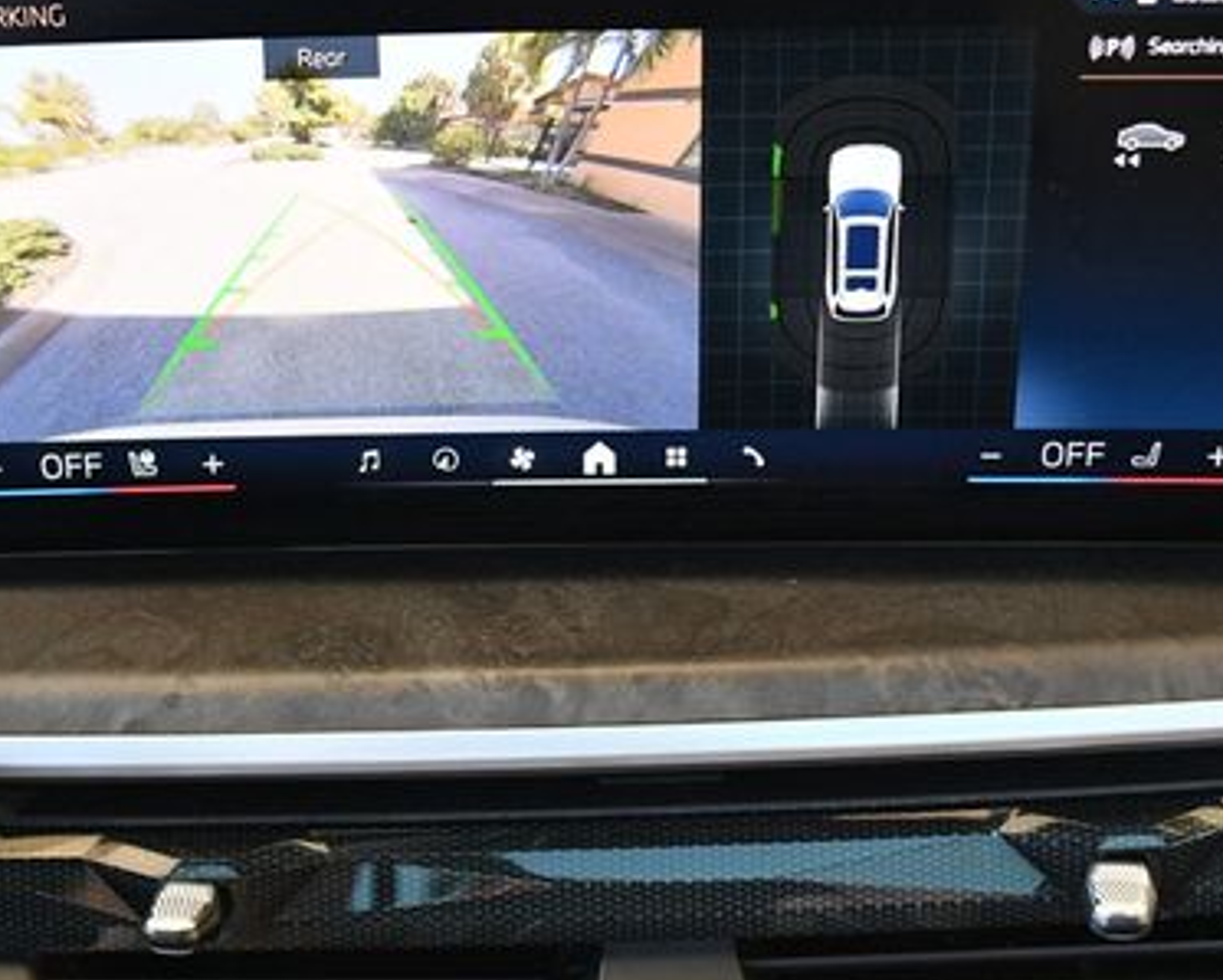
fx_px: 2101
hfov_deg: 32.3
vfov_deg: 26.3
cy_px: 449
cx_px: 456
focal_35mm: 58
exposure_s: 1/125
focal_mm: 18
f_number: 3.5
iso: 1000
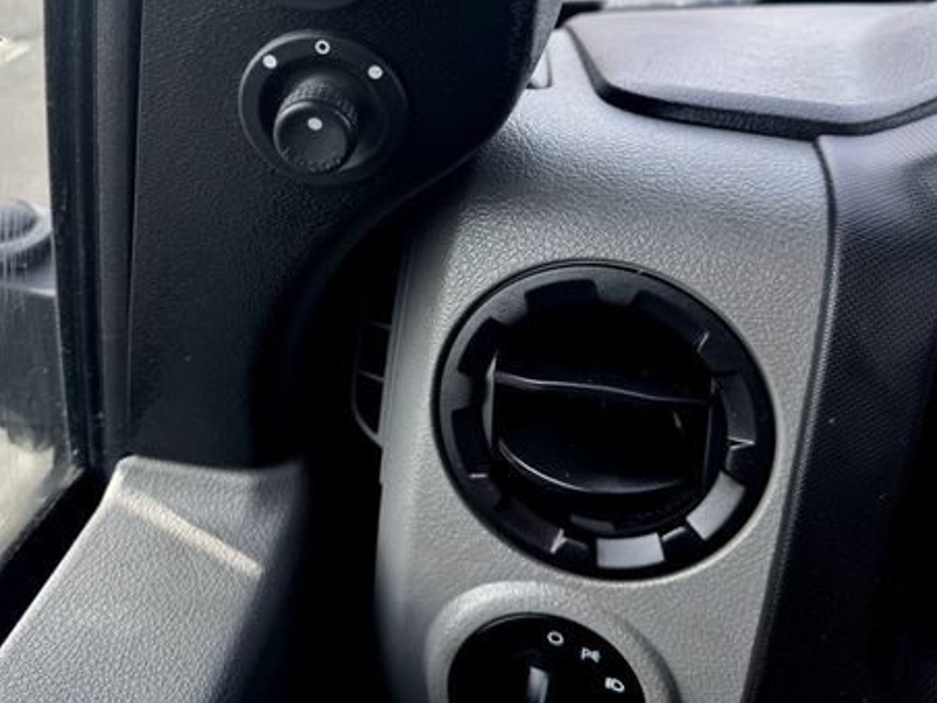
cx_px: 425
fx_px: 920
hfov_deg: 53.9
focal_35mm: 34
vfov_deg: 41.2
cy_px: 228
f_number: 1.78
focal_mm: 6.76
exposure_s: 1/282
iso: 80
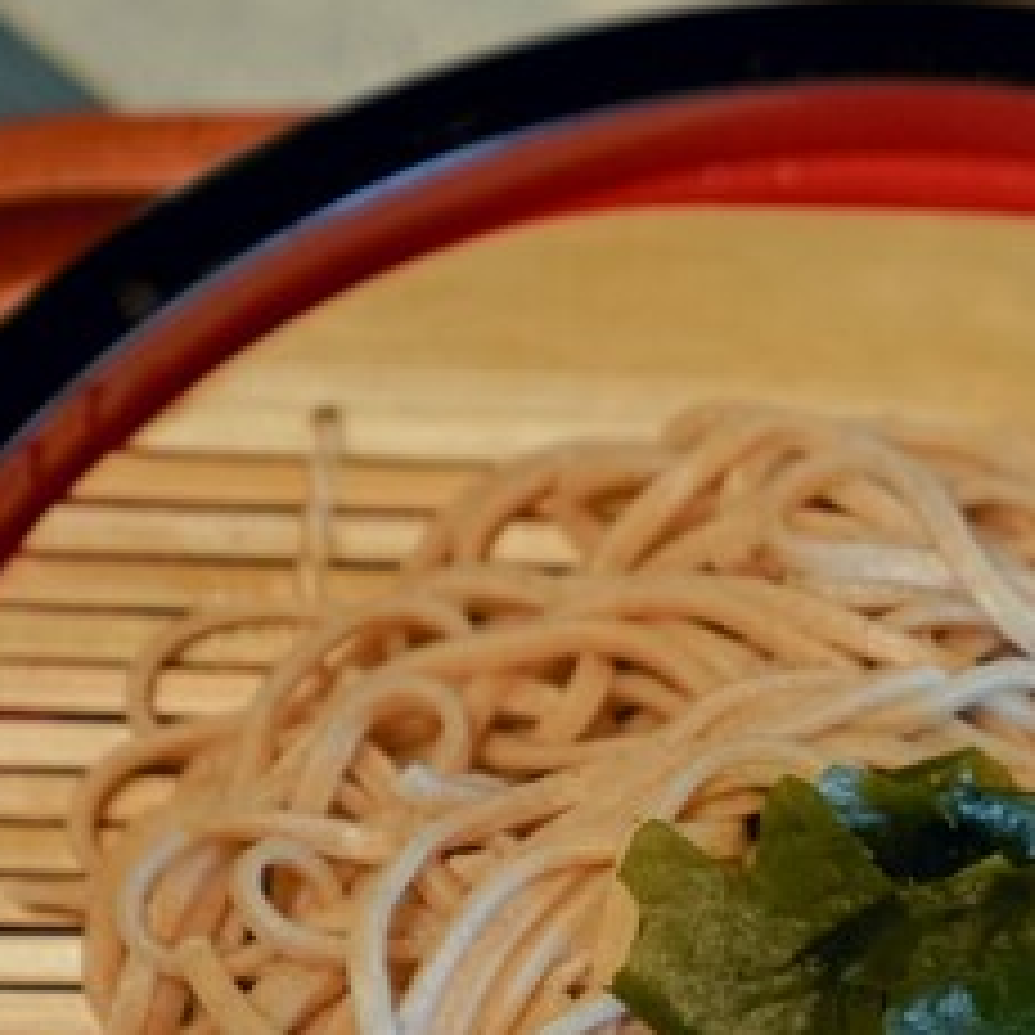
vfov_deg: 7.9
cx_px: 1521
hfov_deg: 7.8
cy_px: 1170
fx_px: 7442
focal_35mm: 220
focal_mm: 70
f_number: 2.8
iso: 640
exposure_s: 1/80
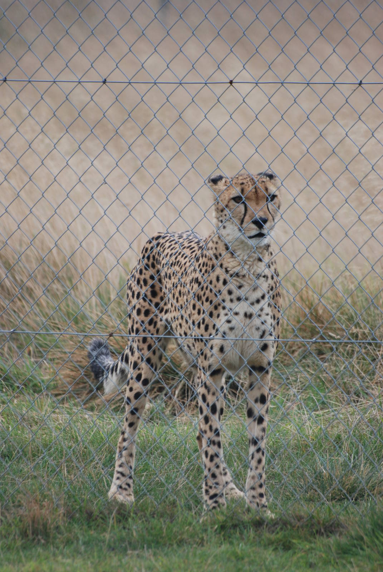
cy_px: 286
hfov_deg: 3.1
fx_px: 7161
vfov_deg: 4.6
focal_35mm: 450
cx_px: 192
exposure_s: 1/500
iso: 320
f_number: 5.6
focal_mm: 300
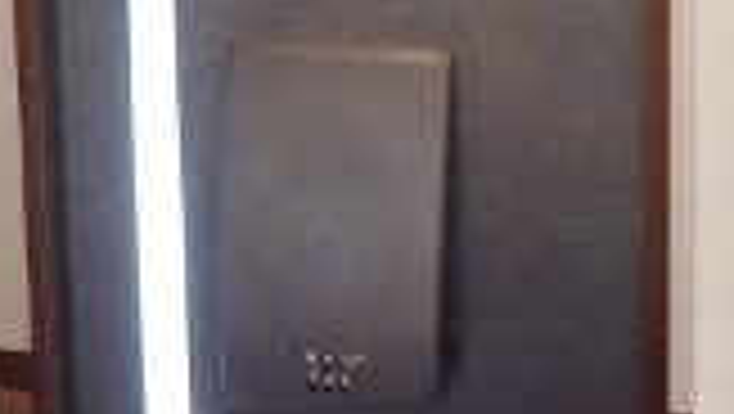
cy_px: -508
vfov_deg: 11.6
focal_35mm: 90
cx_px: 342
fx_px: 1753
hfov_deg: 23.6
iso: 400
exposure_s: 1/30
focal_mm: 3.7
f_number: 3.5
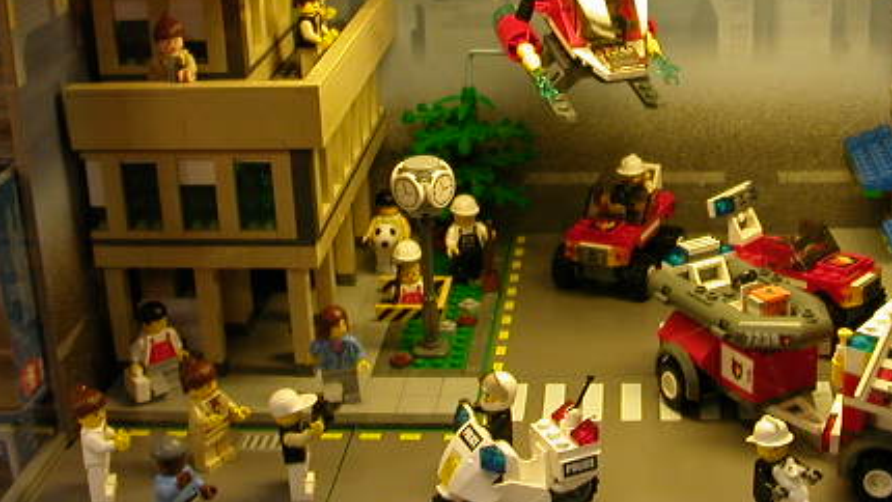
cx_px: 608
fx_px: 1419
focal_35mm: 60
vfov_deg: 20.0
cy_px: 154
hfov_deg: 34.5
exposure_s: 1/30.1
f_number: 2.7
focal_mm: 5.6
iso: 115
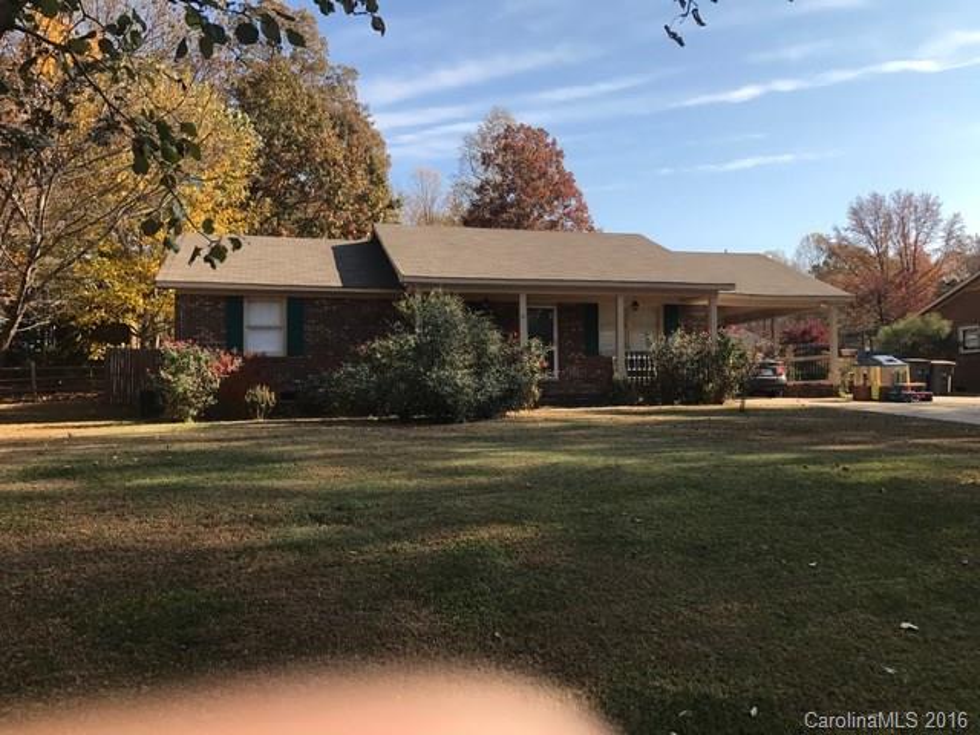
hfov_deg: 63.4
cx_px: 490
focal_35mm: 28
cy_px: 368
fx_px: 793
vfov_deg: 49.7
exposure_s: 1/1597
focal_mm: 3.99
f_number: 1.8
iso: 20
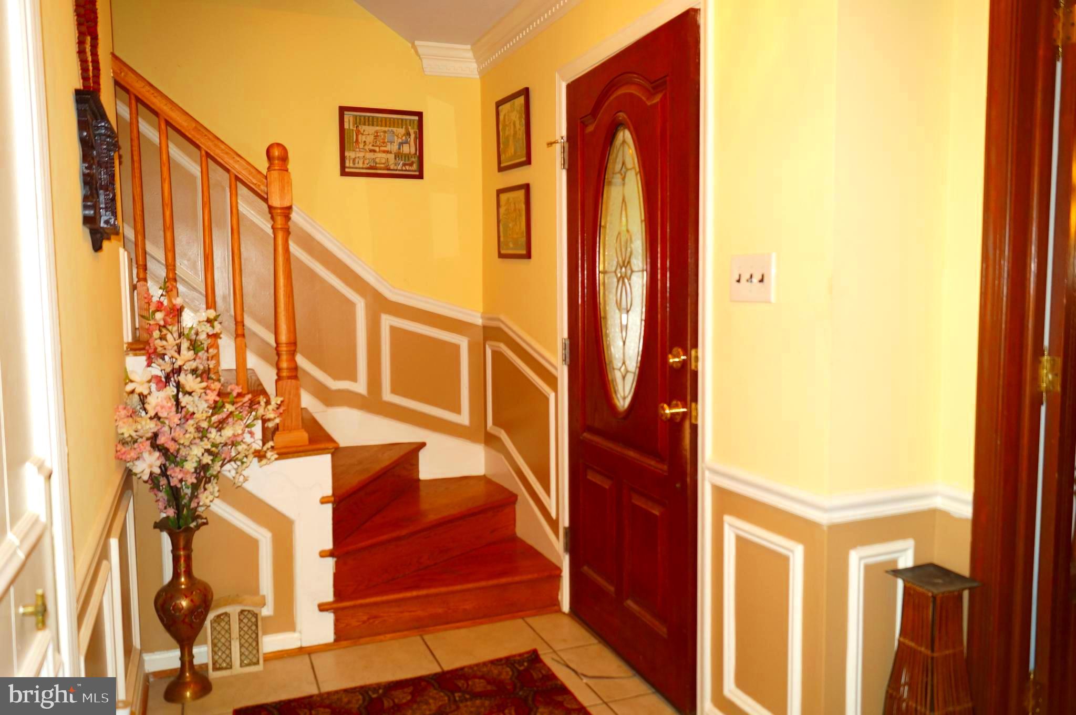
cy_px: 358
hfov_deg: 67.4
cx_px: 538
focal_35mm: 27
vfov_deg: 47.8
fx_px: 806
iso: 400
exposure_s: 1/60
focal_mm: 18
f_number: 4
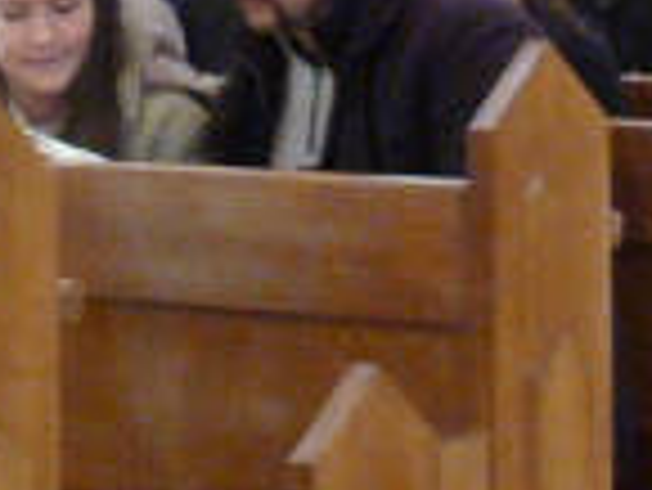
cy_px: -117
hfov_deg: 8.9
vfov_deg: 6.7
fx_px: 4166
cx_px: 728
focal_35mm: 221
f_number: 2.8
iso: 400
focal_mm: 5
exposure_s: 1/20
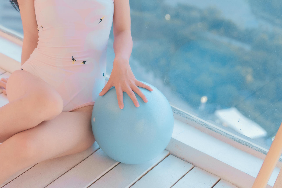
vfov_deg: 14.6
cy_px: 23
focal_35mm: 93
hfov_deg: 21.4
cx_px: 25
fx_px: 728
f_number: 2.8
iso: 2000
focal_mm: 50
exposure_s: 1/60
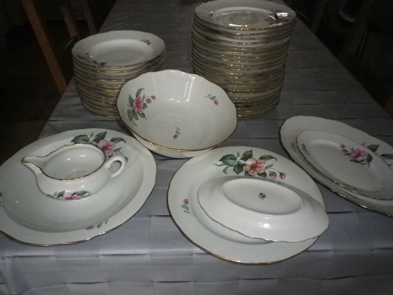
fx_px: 318
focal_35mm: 28
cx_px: 196
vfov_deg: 49.7
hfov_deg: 63.4
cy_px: 148
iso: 800
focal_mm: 5.05
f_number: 3.5
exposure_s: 1/100
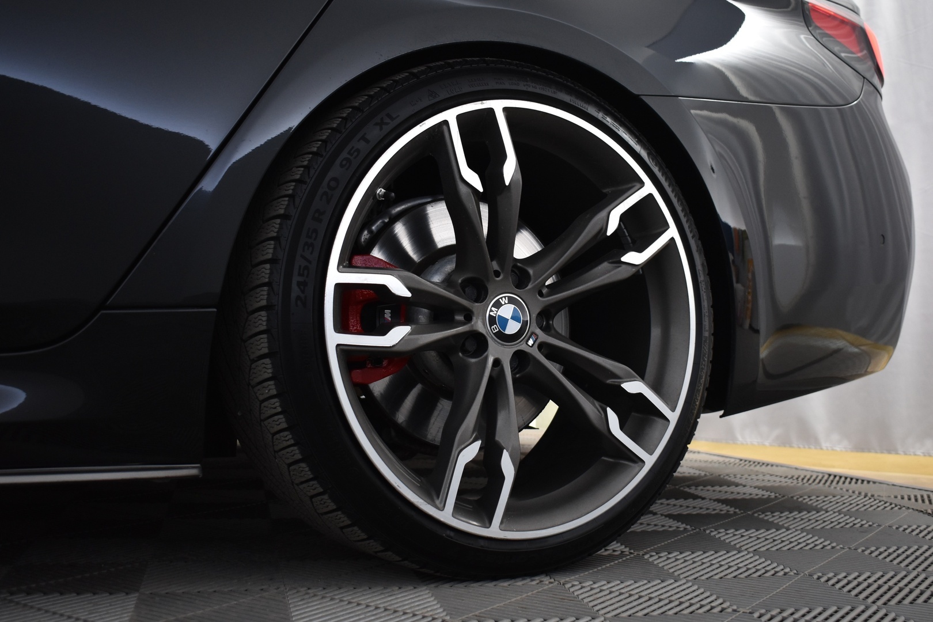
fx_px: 1088
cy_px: 311
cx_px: 466
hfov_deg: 46.4
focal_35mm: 42
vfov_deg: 31.9
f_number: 4.2
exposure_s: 1/50
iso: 900
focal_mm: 28
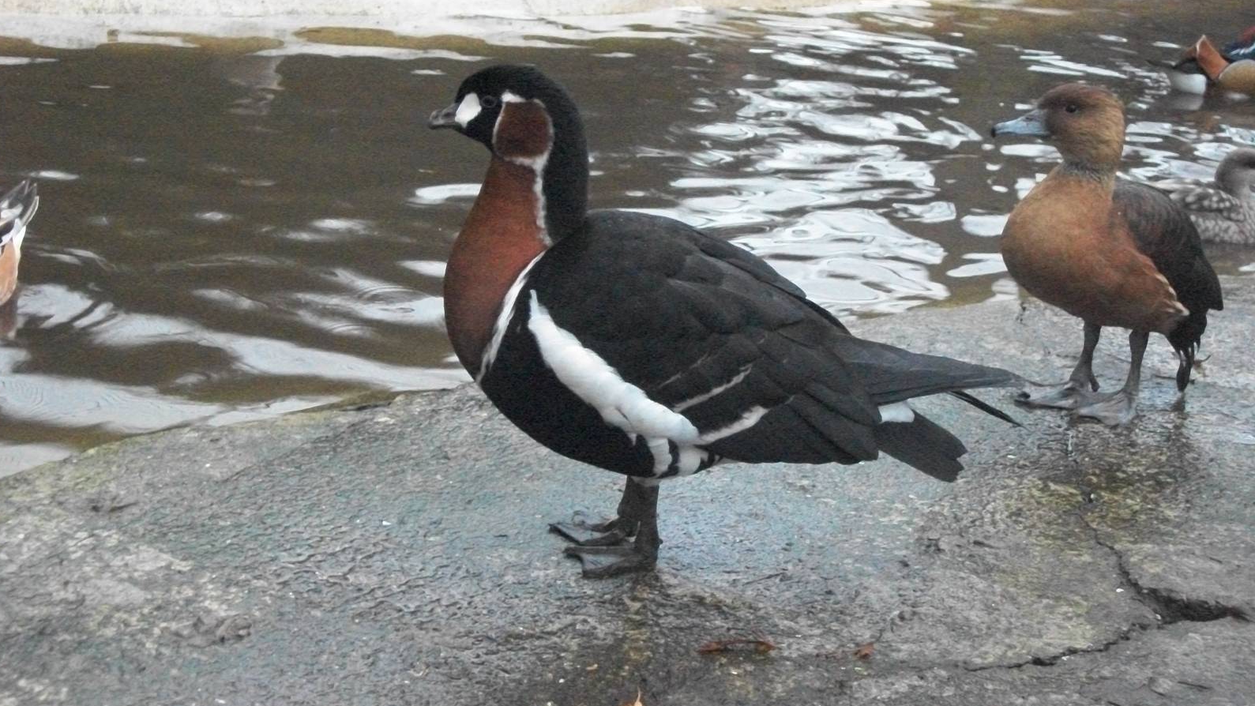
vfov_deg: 17.7
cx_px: 625
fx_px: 2263
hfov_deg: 31.0
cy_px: 269
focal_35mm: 68
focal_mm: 11
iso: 800
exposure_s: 1/60
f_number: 4.1
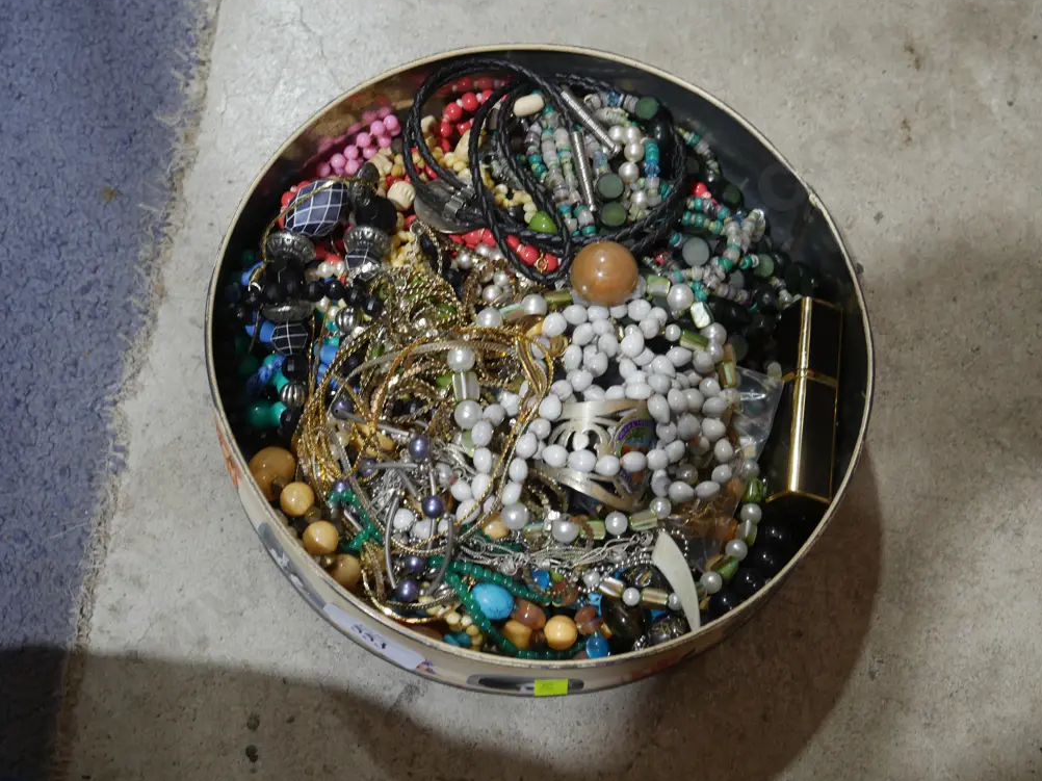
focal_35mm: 45
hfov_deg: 42.1
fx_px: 1354
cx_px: 516
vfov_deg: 32.2
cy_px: 385
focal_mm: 22
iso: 400
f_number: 4.7
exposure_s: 1/60
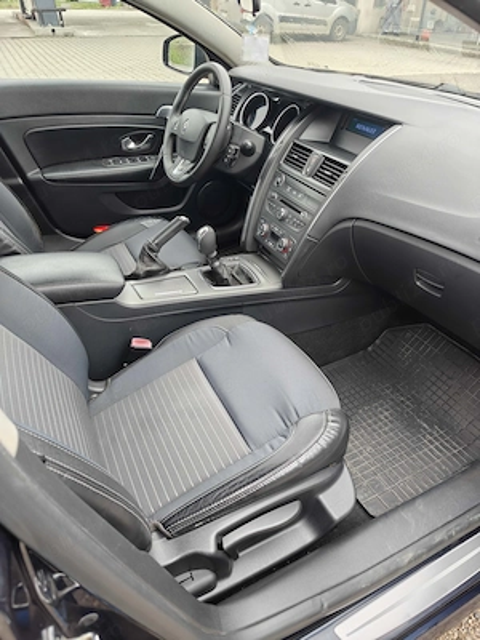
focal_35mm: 23
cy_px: 320
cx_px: 240
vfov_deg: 73.9
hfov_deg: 58.9
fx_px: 425
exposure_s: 1/120
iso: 200
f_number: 1.6
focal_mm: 6.06
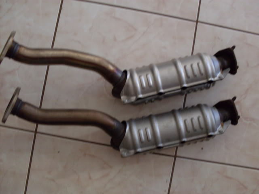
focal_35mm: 38
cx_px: 130
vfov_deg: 37.7
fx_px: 284
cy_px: 97
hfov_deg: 49.0
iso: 200
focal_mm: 6.3
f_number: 2.8
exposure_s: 1/30
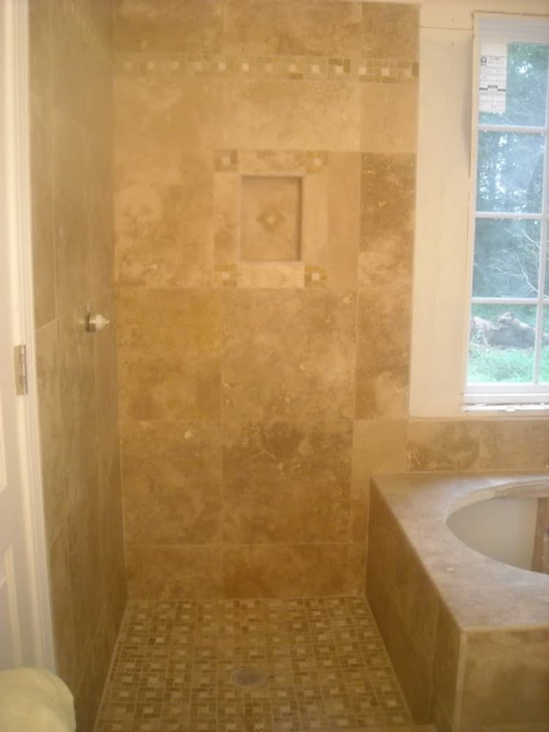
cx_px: 274
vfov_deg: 52.6
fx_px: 740
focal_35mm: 35
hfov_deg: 40.7
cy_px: 366
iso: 400
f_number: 2.8
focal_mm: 5.7
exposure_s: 1/33
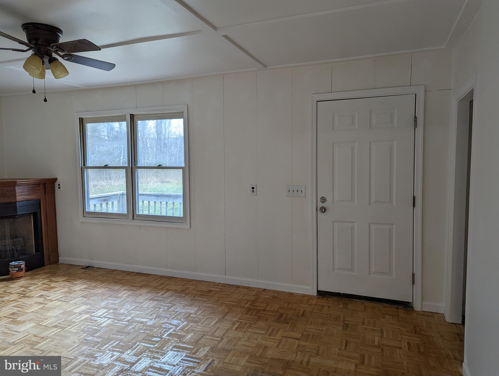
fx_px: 346
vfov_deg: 56.9
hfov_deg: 71.5
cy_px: 188
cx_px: 250
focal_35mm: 24
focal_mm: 6.81
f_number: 1.85
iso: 78
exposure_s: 1/100
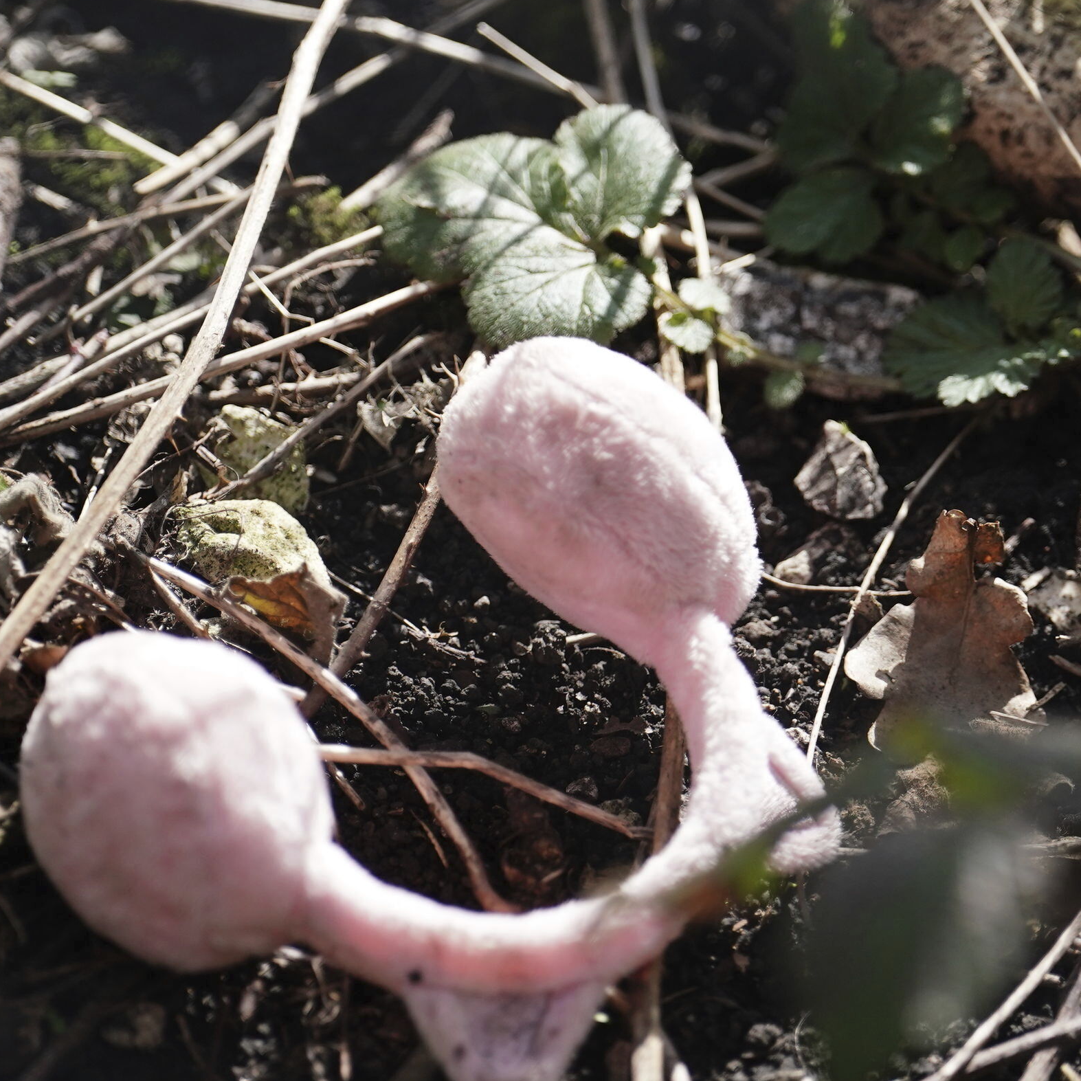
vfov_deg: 5.6
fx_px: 11023
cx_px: 568
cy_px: 637
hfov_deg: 5.6
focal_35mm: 312
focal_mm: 165
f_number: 2.8
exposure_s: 1/3200
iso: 500
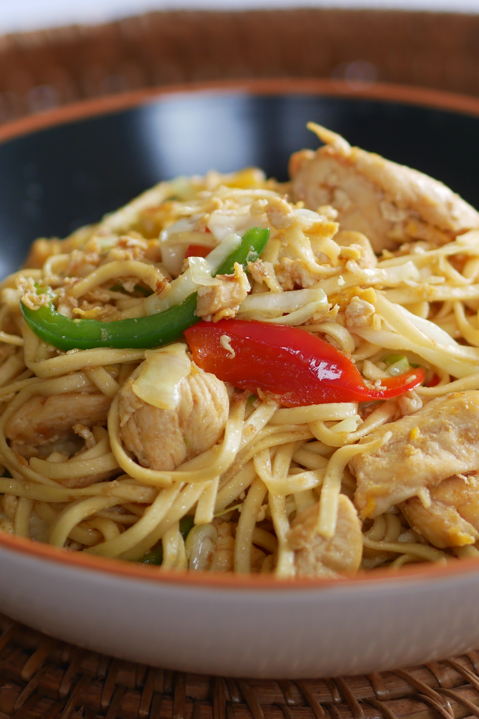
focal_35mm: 150
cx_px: 237
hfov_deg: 9.1
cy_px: 334
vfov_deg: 13.7
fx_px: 2994
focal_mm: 45
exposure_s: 1/160
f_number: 1.8
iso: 200
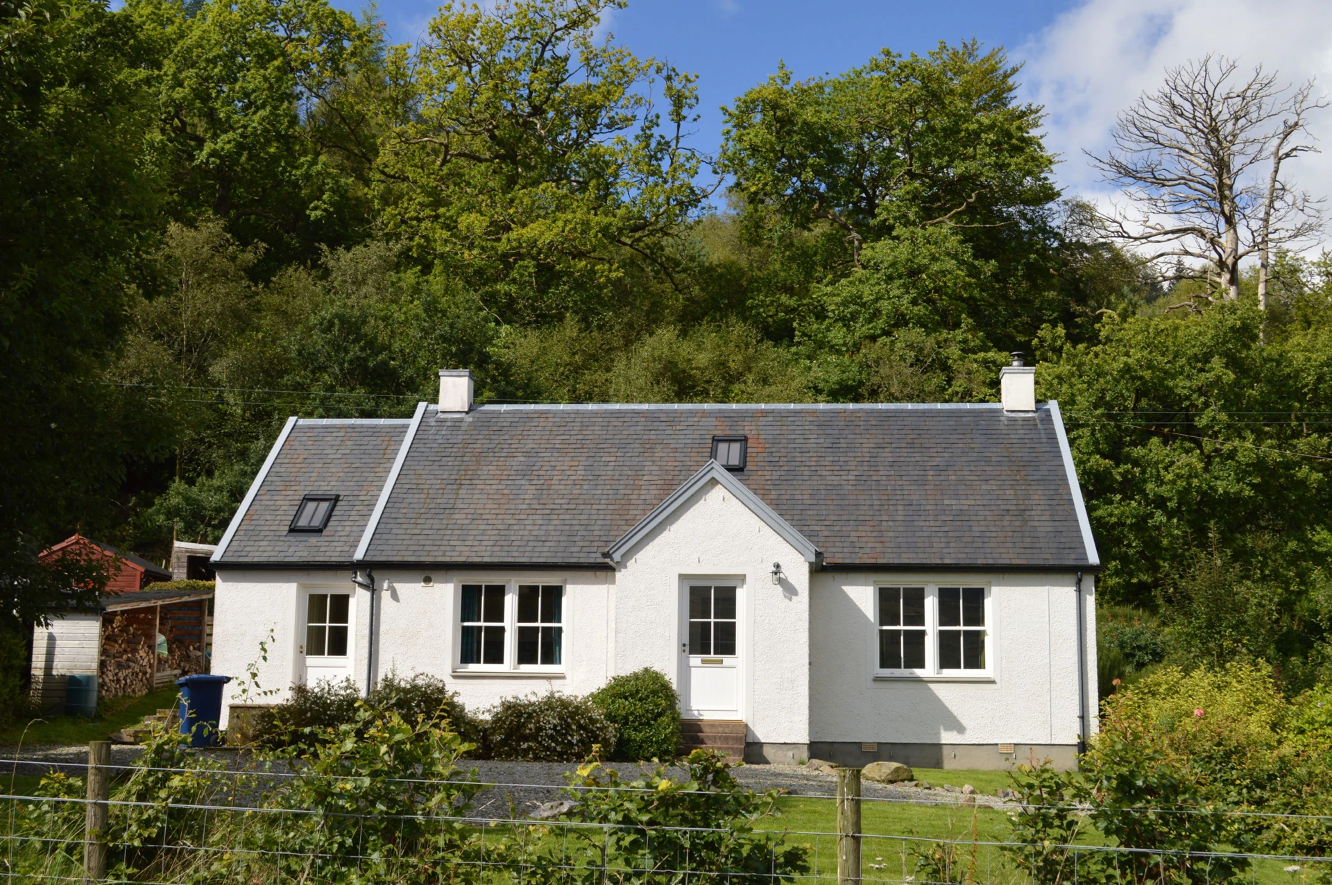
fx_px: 1552
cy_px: 442
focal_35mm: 42
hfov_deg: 46.4
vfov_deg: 31.8
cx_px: 666
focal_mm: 28
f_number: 9
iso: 100
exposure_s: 1/200
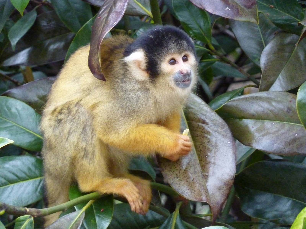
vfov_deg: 5.7
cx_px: 153
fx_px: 2298
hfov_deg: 7.6
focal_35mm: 260
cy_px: 114
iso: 800
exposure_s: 1/200
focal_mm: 42.6
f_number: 4.7
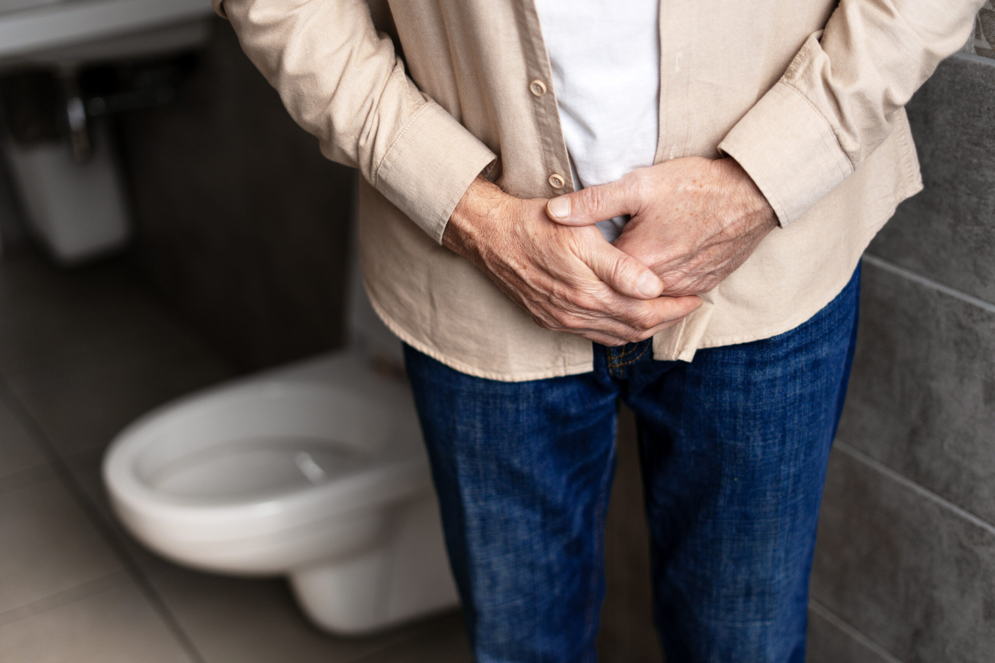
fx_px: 1382
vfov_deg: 27.0
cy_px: 332
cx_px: 498
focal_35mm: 50
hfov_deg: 39.6
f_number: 2
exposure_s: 1/800
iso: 160
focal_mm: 50
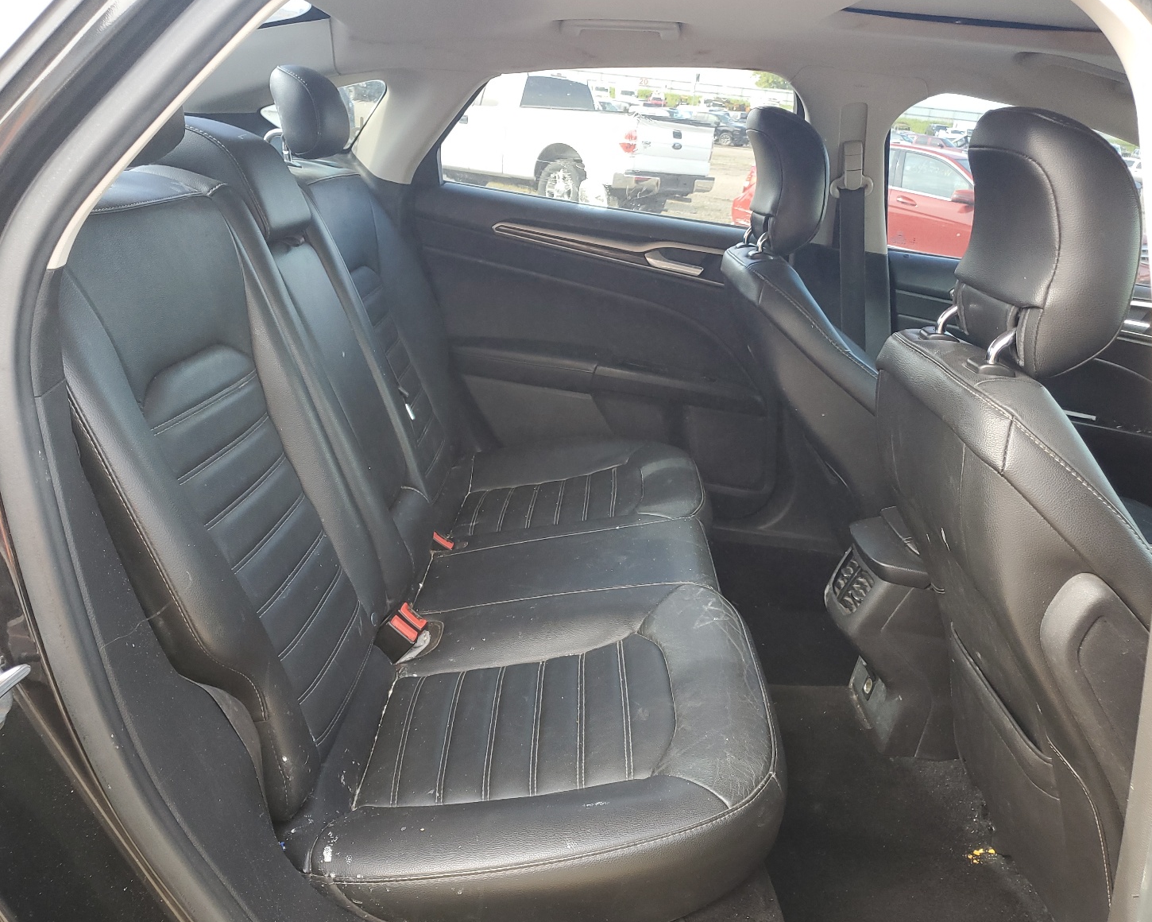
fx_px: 955
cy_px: 467
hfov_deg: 62.2
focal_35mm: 28
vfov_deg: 51.5
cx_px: 547
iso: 60
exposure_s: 1/120
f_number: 1.5
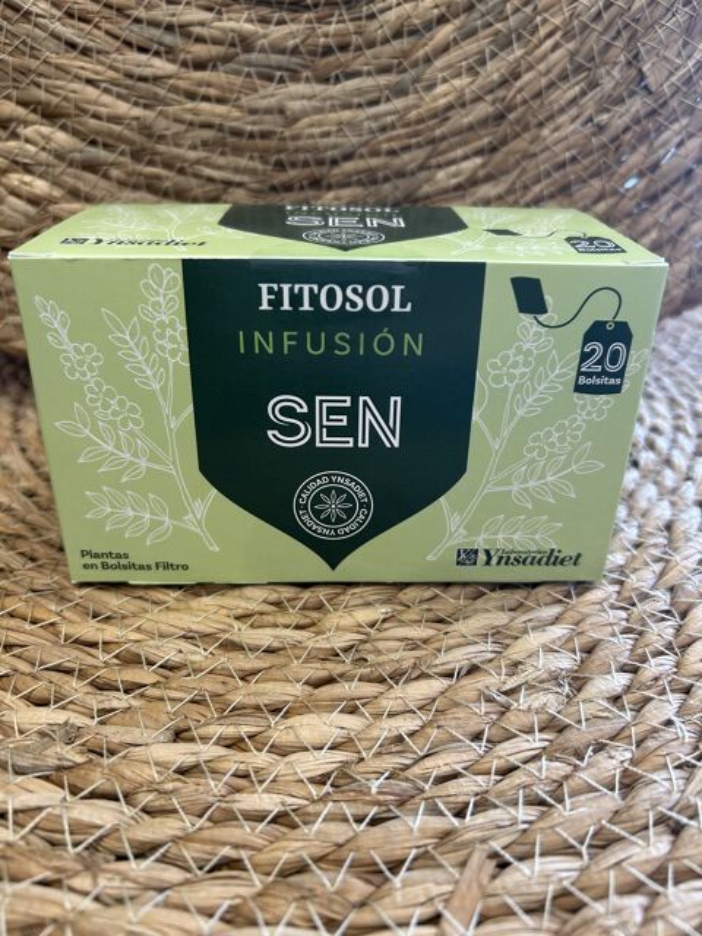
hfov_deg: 53.1
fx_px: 703
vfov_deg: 67.3
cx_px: 351
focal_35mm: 26
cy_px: 468
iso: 80
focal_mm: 5.7
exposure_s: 1/50
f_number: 1.5
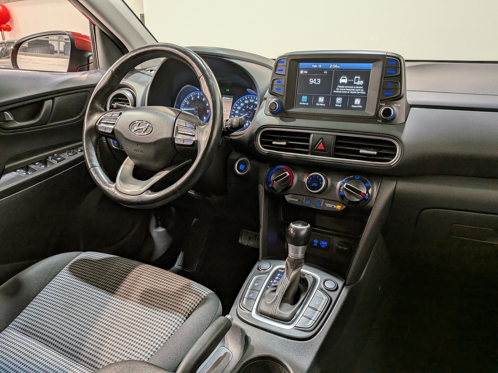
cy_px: 186
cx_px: 249
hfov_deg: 71.6
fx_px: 345
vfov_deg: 56.8
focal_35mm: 24
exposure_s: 1/100
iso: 170
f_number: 1.7
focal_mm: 4.53
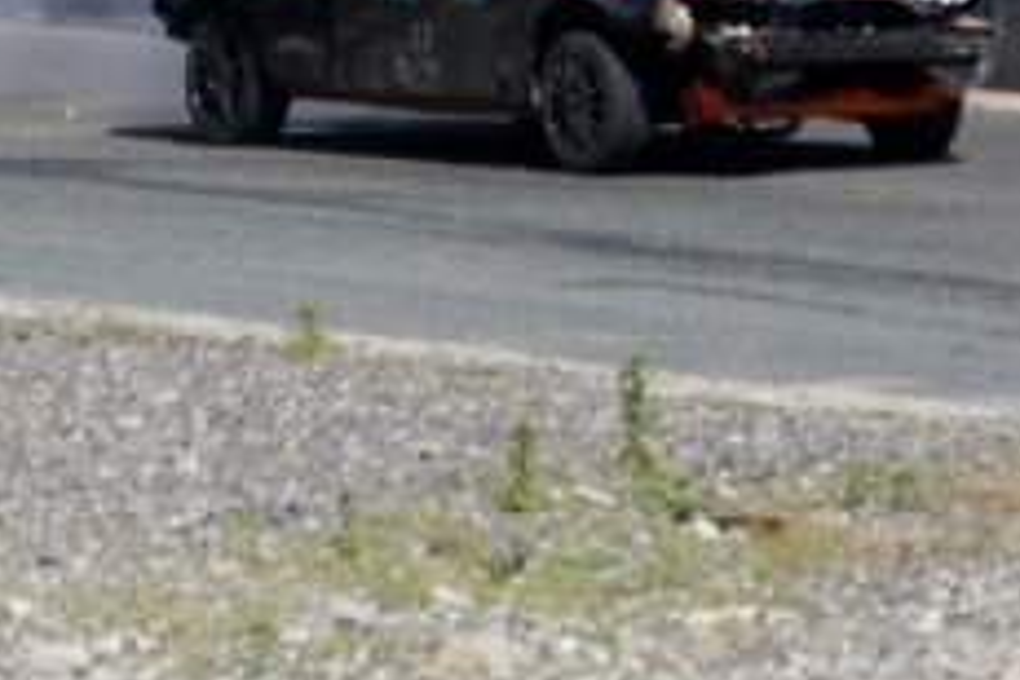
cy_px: -172
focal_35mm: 394
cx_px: 419
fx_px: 11173
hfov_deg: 5.2
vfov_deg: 3.5
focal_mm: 95
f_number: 5.6
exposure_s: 1/1000
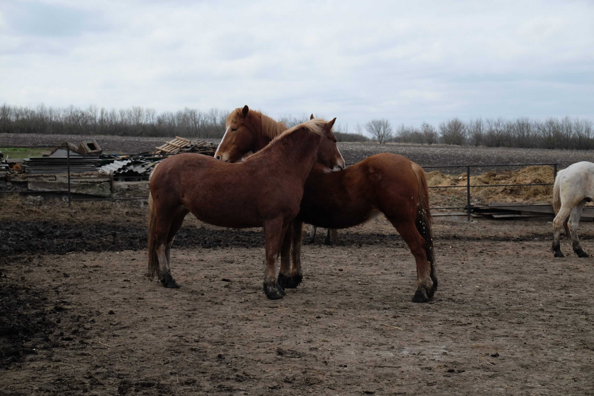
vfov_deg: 23.0
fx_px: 973
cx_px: 297
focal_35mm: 59
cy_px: 198
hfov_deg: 33.9
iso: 400
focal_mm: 39
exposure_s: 1/1000
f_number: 5.6
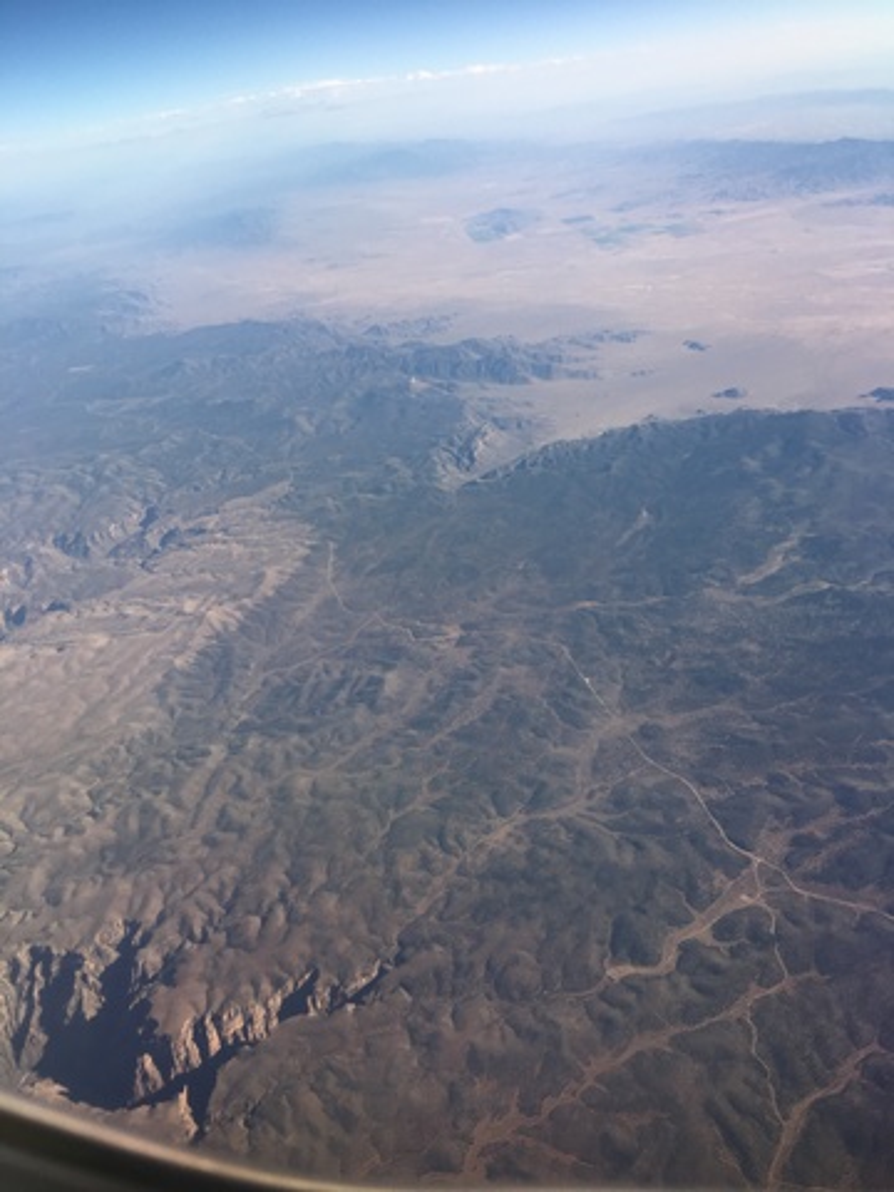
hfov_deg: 48.2
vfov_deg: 61.7
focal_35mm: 29
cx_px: 447
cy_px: 596
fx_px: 999
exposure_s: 1/864
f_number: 2.2
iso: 25
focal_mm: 4.15
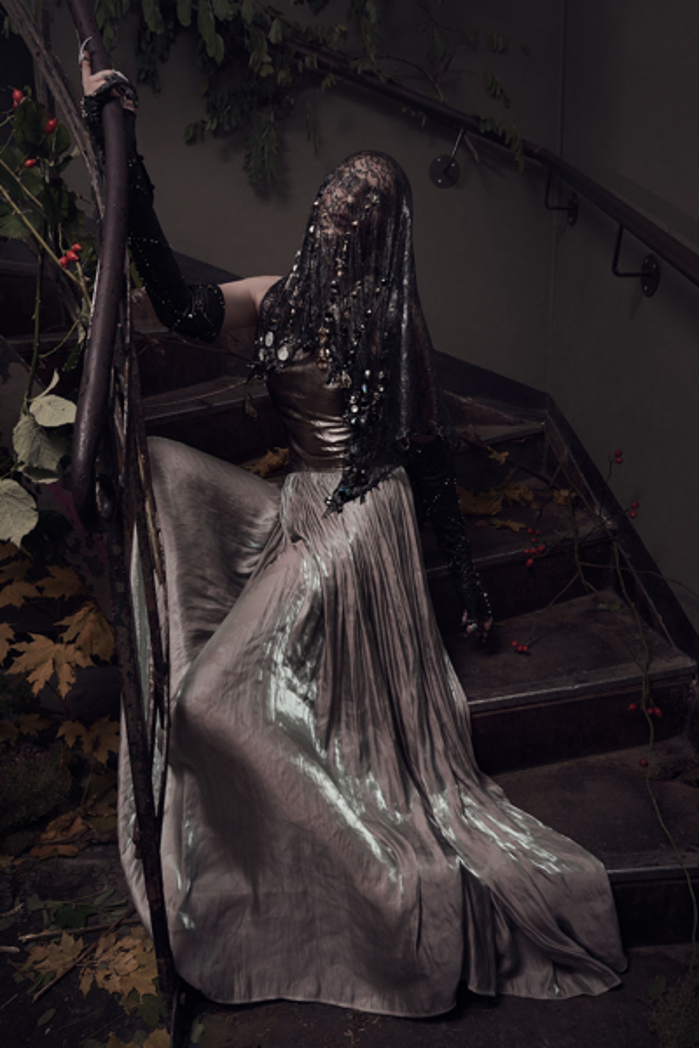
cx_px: 350
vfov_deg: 69.4
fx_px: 757
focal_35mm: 26
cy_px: 524
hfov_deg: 49.6
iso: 400
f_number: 8
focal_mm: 26
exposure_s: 1/200
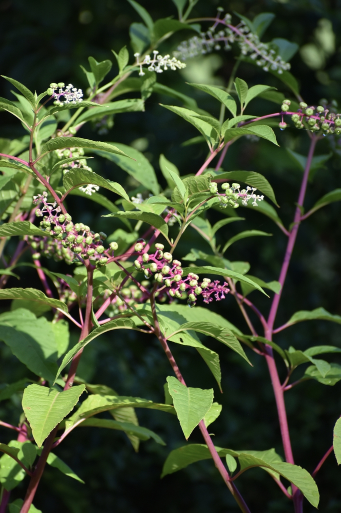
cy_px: 256
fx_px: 6398
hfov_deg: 3.1
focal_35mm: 450
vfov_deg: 4.6
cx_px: 170
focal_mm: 300
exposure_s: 1/1000
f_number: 6.3
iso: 720
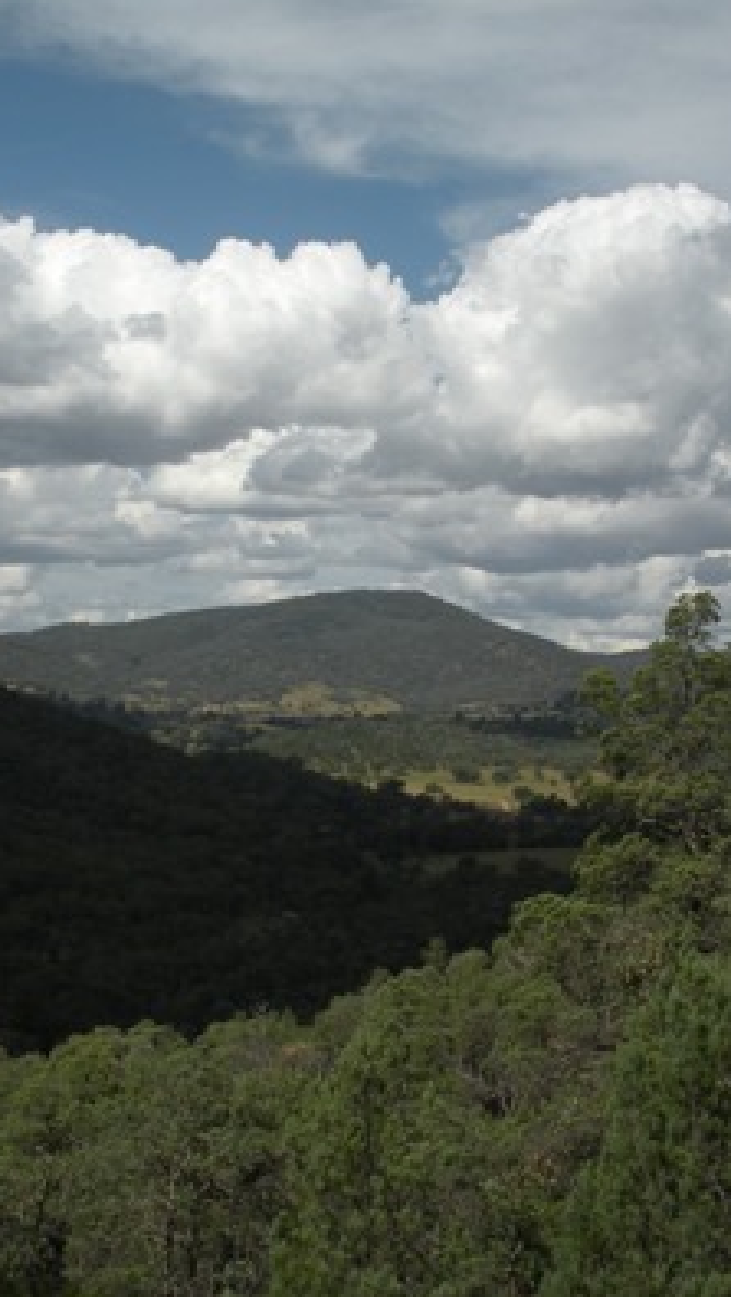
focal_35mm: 52
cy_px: 660
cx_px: 328
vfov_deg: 39.9
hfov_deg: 23.1
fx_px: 1790
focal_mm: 6.3
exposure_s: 1/636
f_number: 5.6
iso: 64
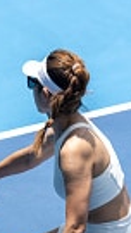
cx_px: -54
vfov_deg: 6.4
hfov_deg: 3.6
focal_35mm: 336
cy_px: 268
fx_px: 2074
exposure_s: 1/4000
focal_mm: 85
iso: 160
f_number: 2.5
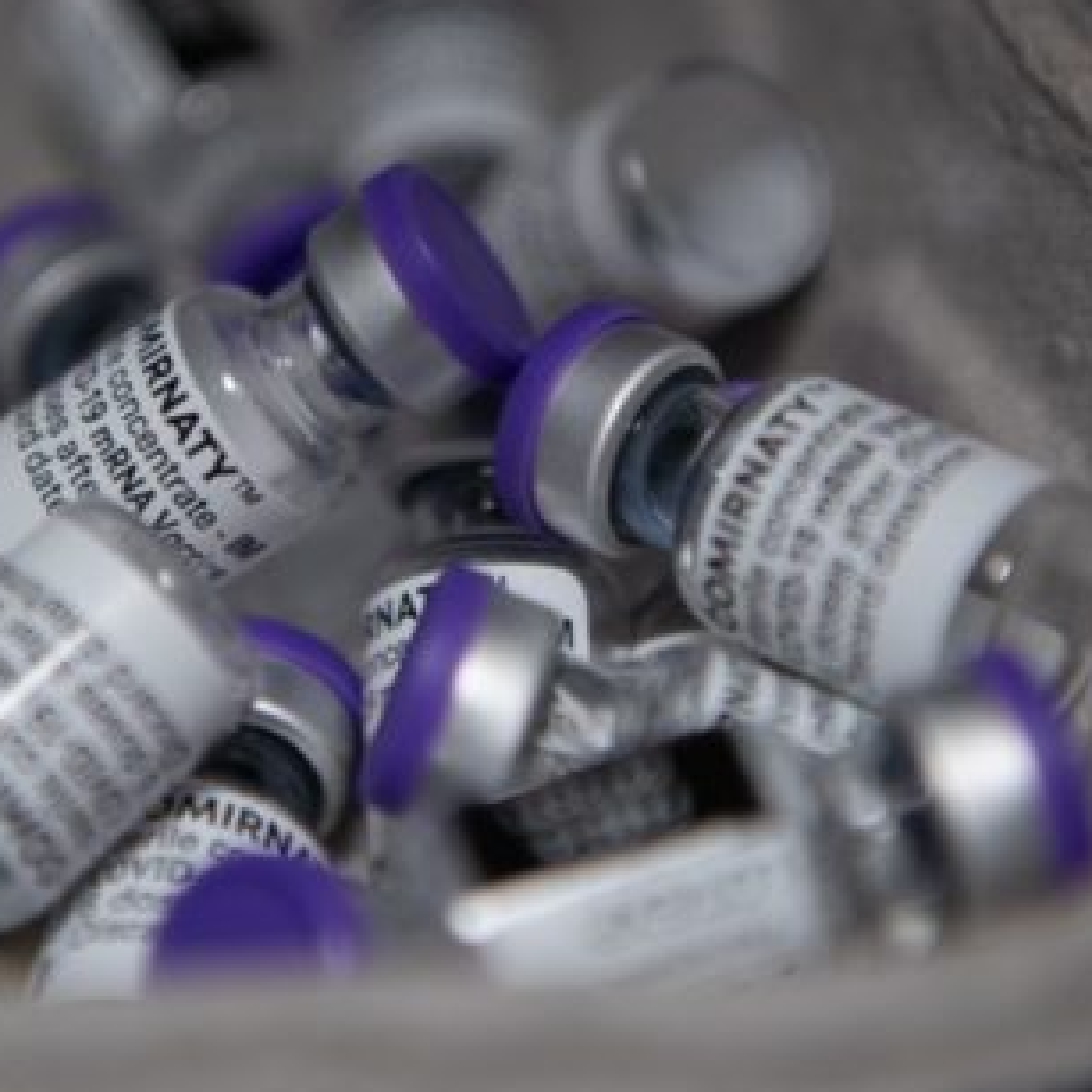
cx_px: 373
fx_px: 4176
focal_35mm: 117
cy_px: 377
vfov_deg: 14.9
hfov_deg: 14.9
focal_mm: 55
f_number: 2.8
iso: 800
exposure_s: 1/200
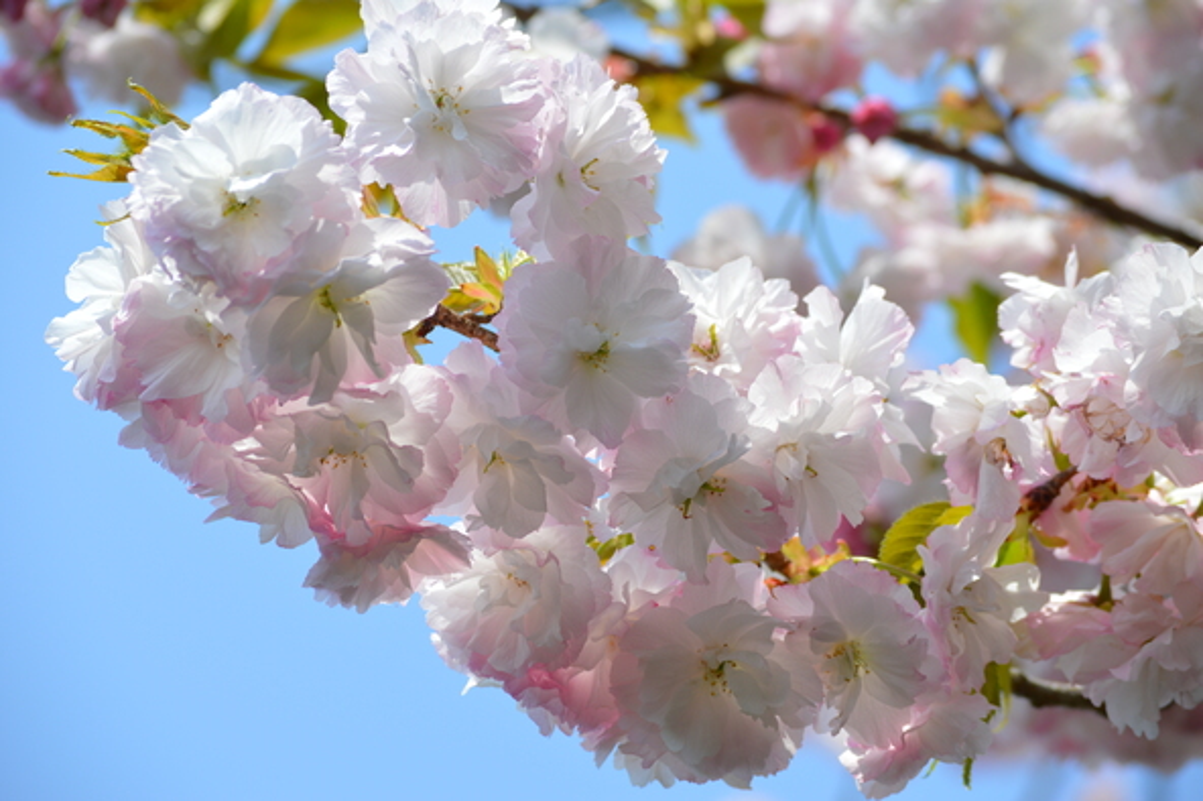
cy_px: 400
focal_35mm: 138
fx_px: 4609
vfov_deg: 9.9
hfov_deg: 14.9
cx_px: 602
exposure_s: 1/320
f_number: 9
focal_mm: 92
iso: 100
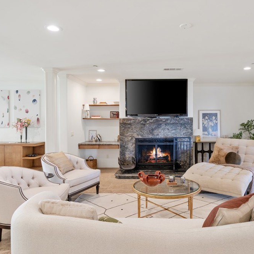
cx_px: 156
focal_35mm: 26
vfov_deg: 60.9
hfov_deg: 60.3
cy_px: 125
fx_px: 216
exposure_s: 1/15
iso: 800
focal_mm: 20
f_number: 6.7
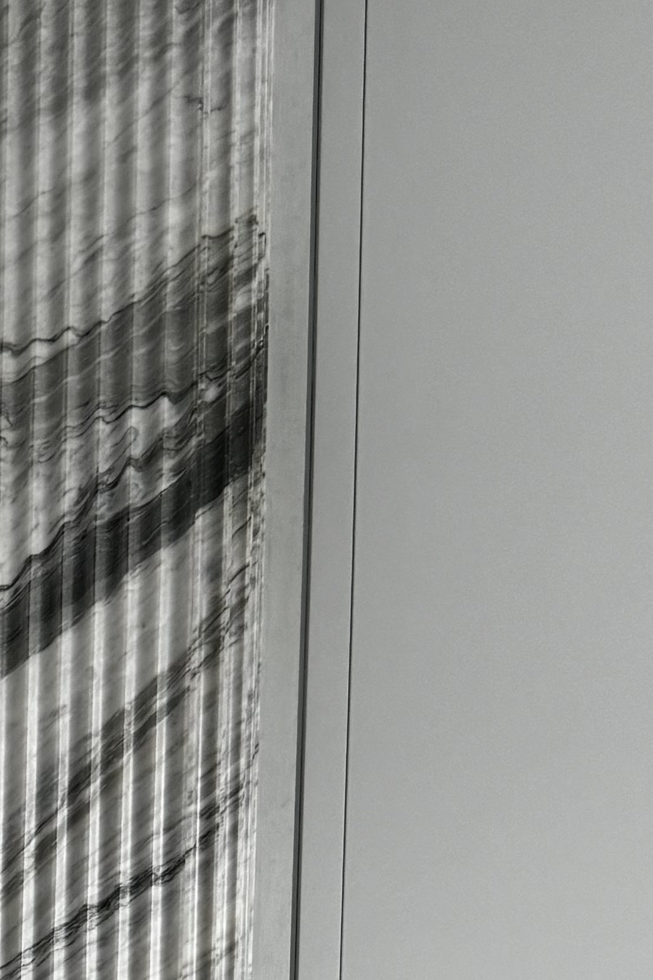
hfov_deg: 14.8
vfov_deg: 21.6
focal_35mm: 86
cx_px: -324
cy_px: 1231
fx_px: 2340
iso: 160
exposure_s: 1/121
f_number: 1.78
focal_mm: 6.86
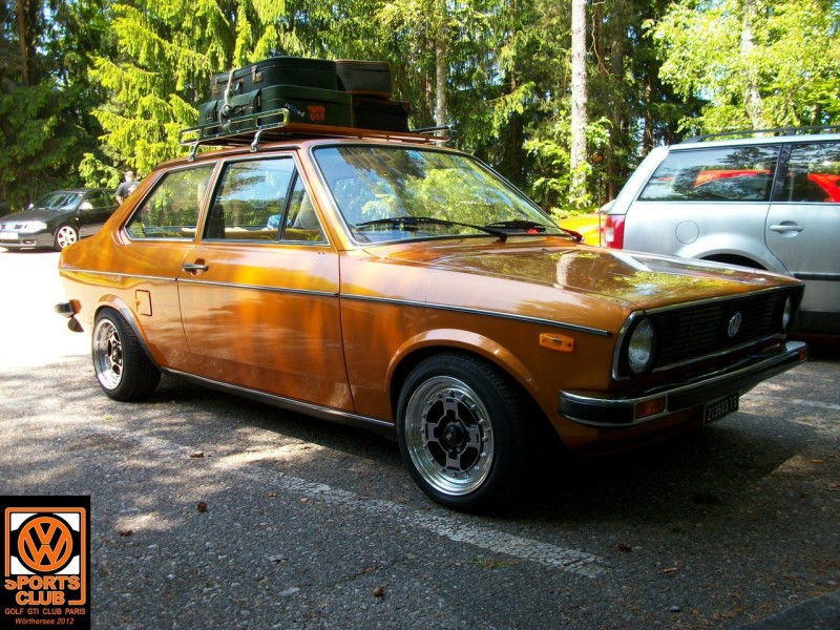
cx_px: 420
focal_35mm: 34
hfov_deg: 54.0
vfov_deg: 41.8
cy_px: 315
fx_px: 825
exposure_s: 1/129
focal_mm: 5.7
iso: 80
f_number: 2.9
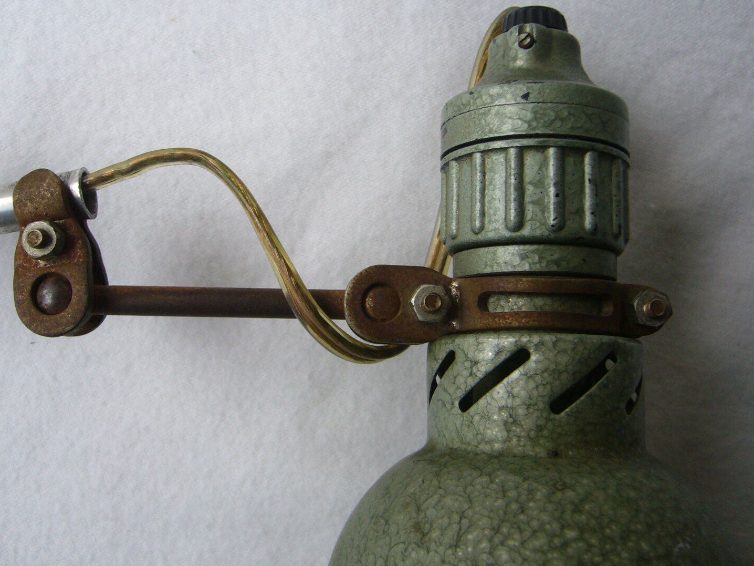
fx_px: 849
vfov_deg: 36.8
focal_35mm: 39
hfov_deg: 47.8
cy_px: 276
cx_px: 359
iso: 100
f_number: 2.8
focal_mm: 5.8
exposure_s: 1/25
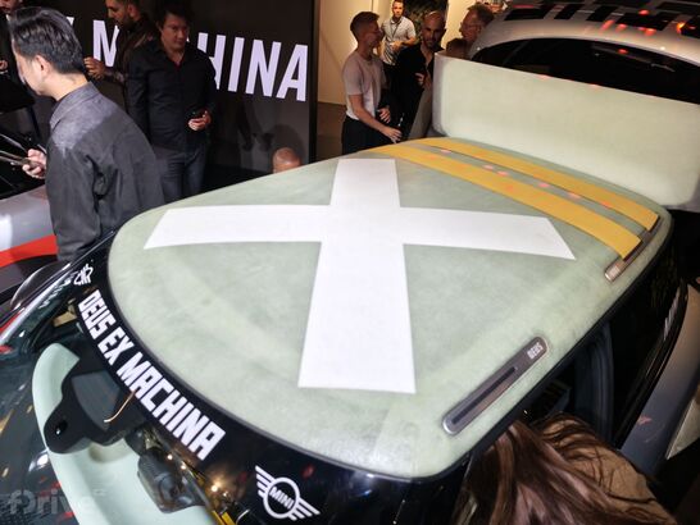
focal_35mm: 23
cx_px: 350
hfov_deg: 73.9
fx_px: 465
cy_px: 262
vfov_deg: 58.9
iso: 250
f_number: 1.63
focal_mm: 8.72
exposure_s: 1/101
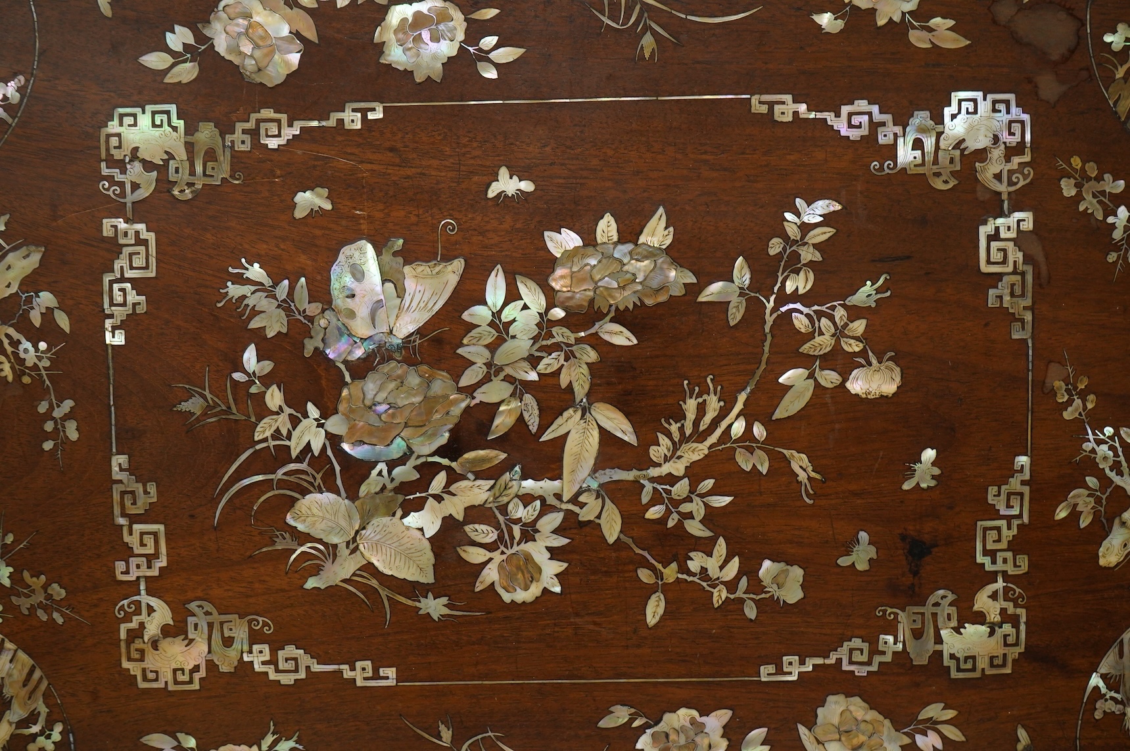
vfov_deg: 28.6
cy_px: 376
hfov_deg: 41.9
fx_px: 1474
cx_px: 565
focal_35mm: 47
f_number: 9
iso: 2500
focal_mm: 47
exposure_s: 1/80
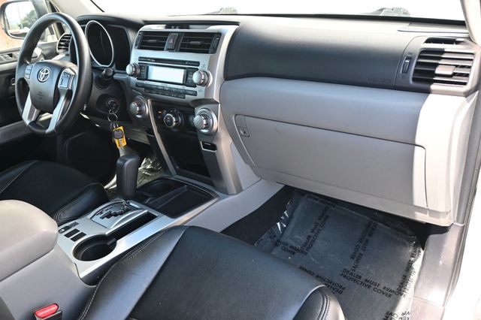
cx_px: 240
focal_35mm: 29
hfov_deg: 63.2
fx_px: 391
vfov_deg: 44.6
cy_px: 160
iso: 400
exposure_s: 1/160
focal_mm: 19.5
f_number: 3.8
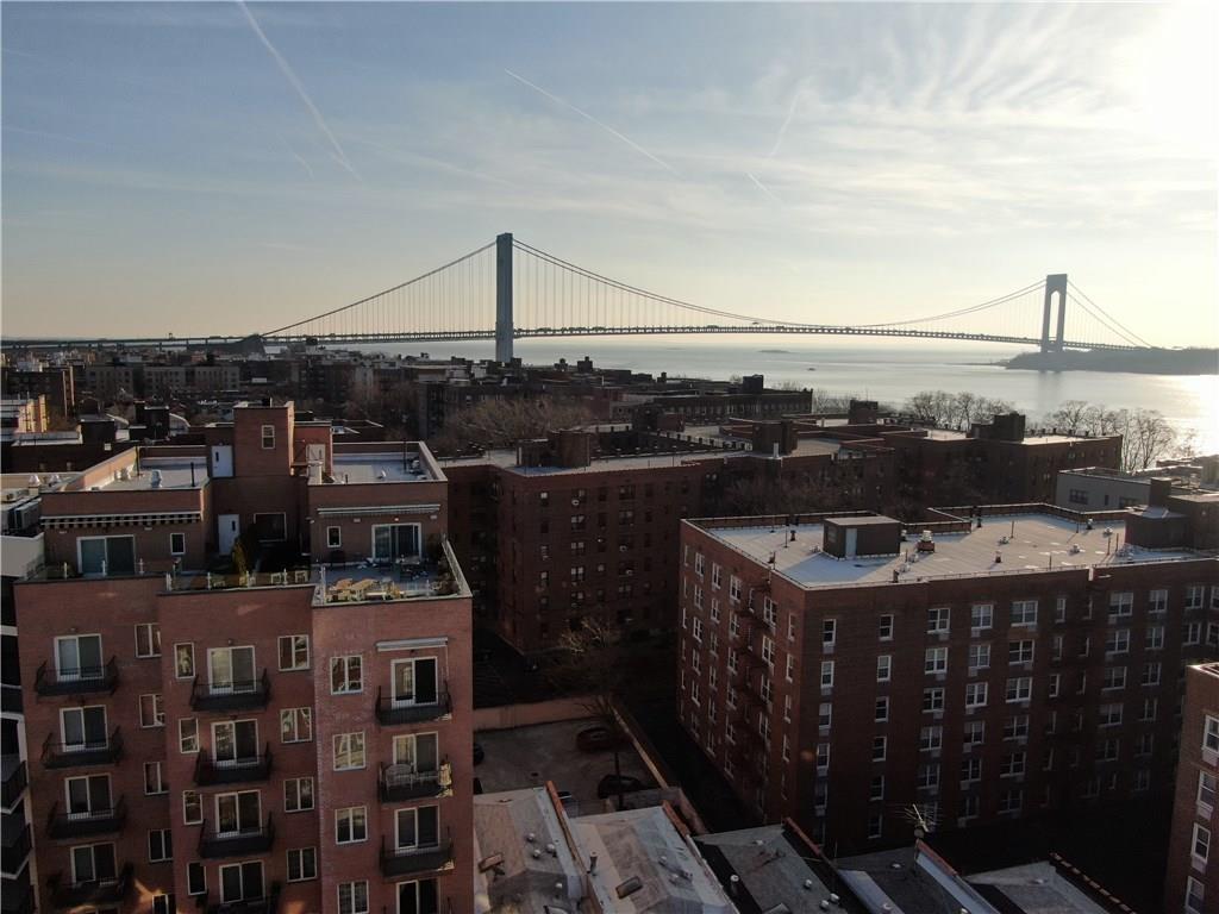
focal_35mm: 24
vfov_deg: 56.8
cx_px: 610
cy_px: 457
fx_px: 845
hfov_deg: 71.6
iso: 100
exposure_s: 1/200
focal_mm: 4.39
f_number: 2.8
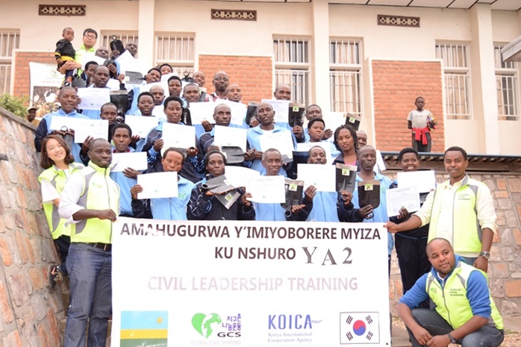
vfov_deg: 35.9
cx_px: 255
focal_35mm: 37
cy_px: 178
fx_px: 535
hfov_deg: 51.9
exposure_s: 1/80
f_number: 3.8
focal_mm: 24
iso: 100
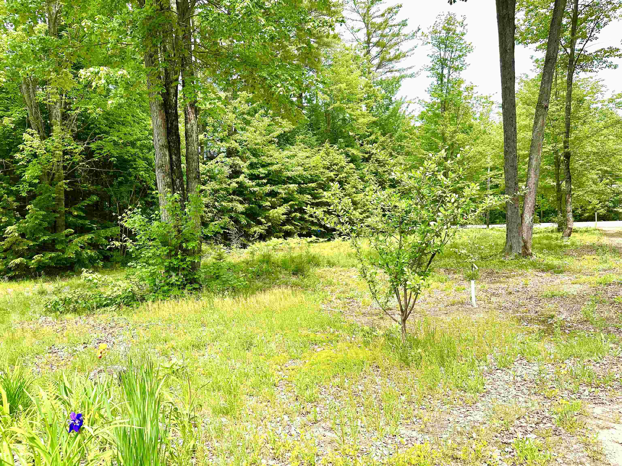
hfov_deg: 71.6
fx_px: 431
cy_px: 233
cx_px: 311
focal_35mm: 24
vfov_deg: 56.8
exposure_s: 1/1517
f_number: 1.78
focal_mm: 6.86
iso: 80
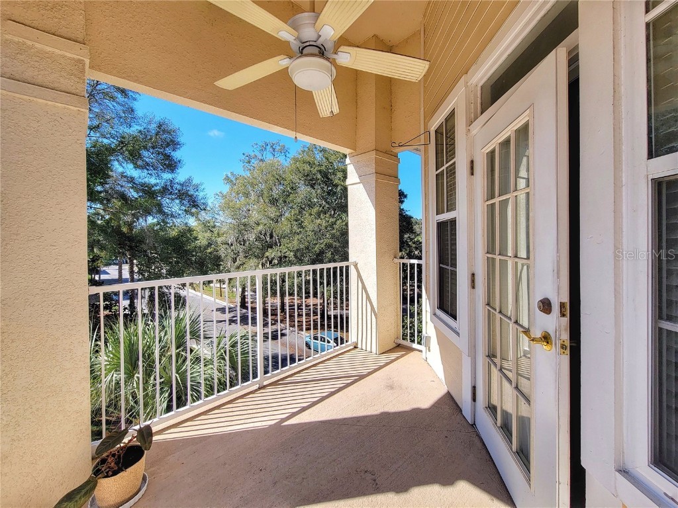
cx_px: 339
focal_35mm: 13
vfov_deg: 89.9
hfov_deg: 106.2
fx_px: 255
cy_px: 254
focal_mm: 2.2
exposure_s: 1/1290
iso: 50
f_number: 2.2
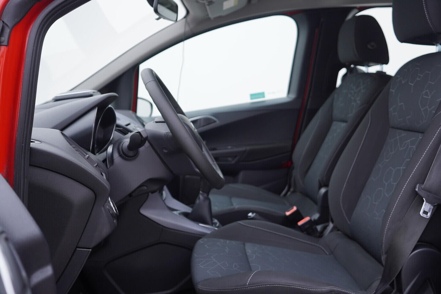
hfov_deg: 53.1
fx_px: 441
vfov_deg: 36.9
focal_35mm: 36
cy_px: 147
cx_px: 220
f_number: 3.2
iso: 125
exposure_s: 1/50
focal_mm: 24
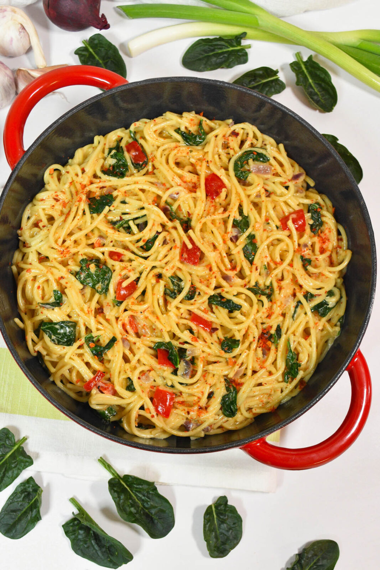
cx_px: 190
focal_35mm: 42
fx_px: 665
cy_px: 285
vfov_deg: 46.4
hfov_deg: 31.9
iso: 1250
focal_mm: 28
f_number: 7.1
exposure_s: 1/60
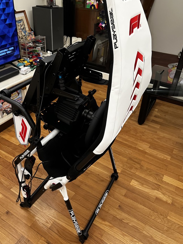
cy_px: 114
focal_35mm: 29
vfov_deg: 61.6
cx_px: 74
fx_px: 204
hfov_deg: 48.0
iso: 500
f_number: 1.78
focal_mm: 6.86
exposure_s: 1/60
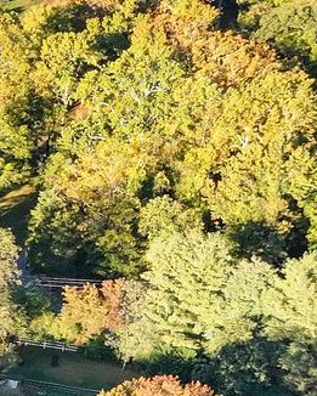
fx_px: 1723
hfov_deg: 8.9
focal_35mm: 147
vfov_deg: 13.1
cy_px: 188
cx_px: -572
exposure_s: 1/500
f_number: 5
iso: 400
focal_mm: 12.29
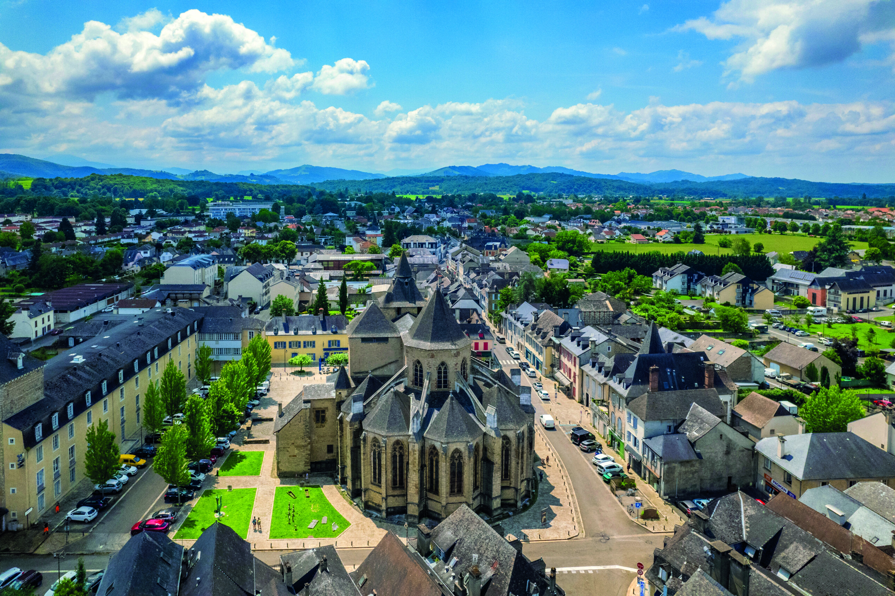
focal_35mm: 22
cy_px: 298
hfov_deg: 78.6
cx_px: 448
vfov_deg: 57.2
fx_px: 547
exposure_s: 1/400
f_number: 2.8
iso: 800
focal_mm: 8.38
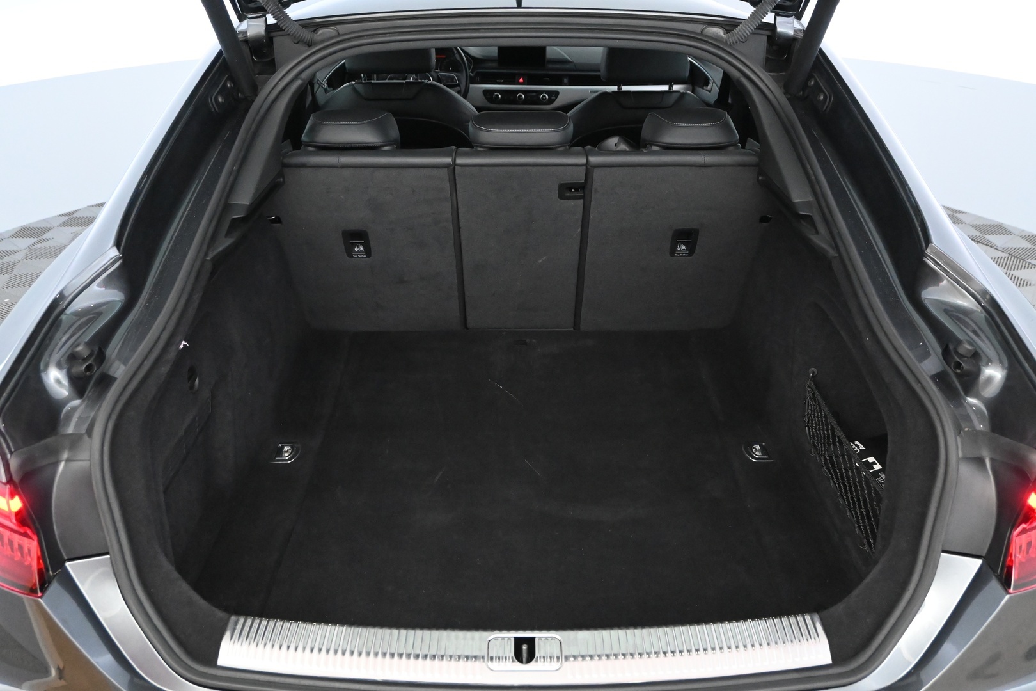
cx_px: 518
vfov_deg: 42.6
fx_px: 885
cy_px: 346
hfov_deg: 60.7
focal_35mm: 31
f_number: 4.5
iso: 6400
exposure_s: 1/100
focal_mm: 20.5
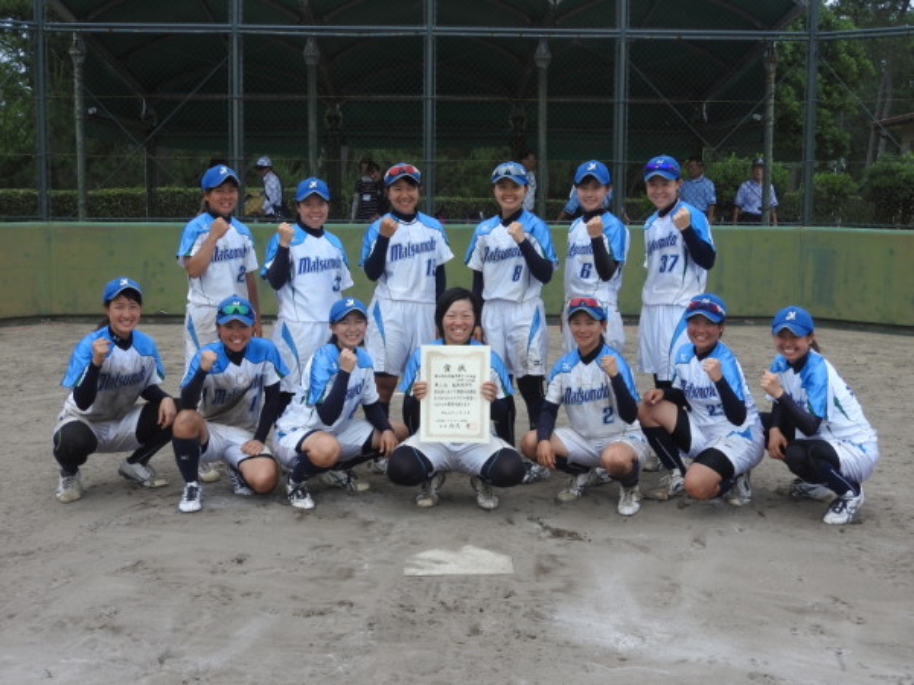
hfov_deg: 38.2
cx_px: 457
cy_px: 342
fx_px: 1320
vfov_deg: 29.1
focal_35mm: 50
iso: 100
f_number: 4
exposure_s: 1/640
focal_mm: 9
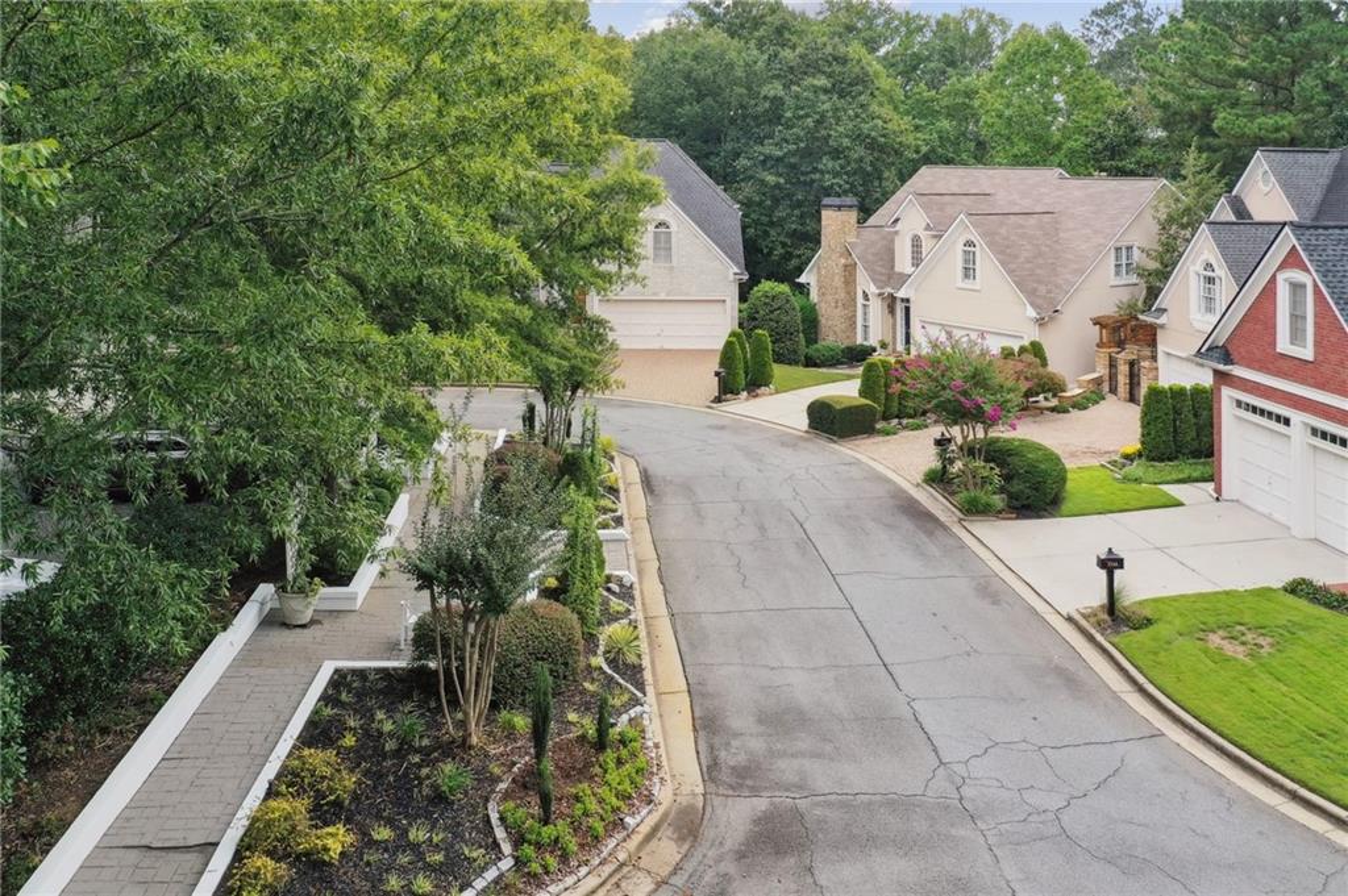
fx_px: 1048
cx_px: 674
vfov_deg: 46.3
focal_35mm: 28
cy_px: 448
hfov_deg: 65.5
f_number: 8
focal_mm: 10.3
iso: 400
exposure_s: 1/240
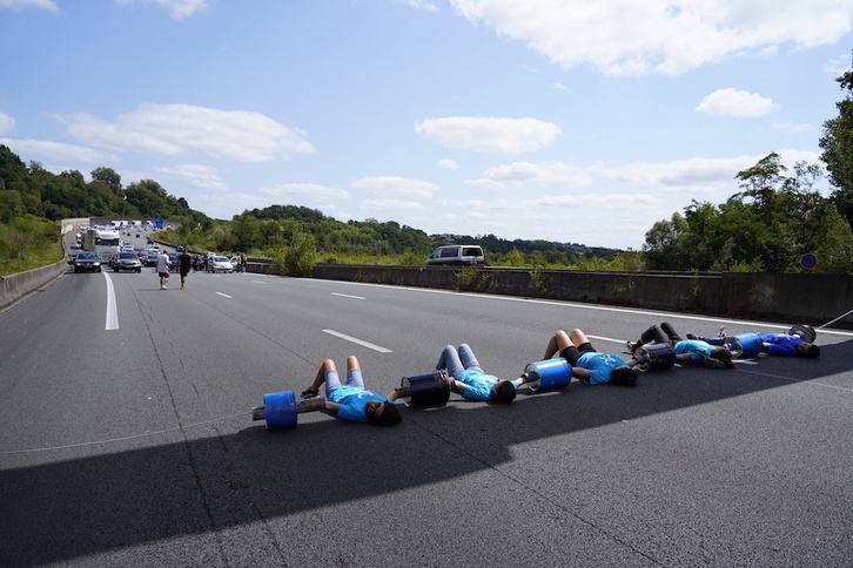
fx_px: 569
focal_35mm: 24
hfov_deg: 73.7
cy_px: 284
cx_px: 426
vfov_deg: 53.1
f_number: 4
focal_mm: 24
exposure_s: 1/1000
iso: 100
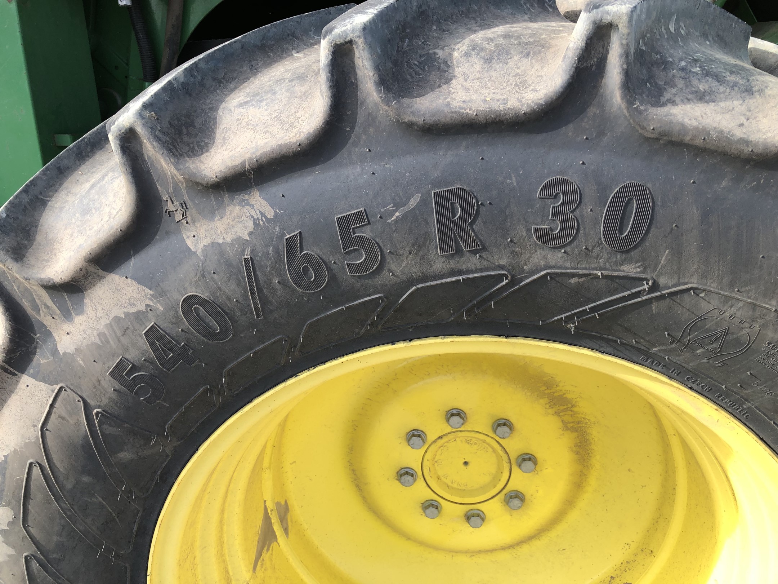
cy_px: 292
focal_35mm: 28
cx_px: 389
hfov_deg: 63.4
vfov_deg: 49.7
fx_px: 629
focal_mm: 3.99
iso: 20
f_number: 1.8
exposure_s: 1/355
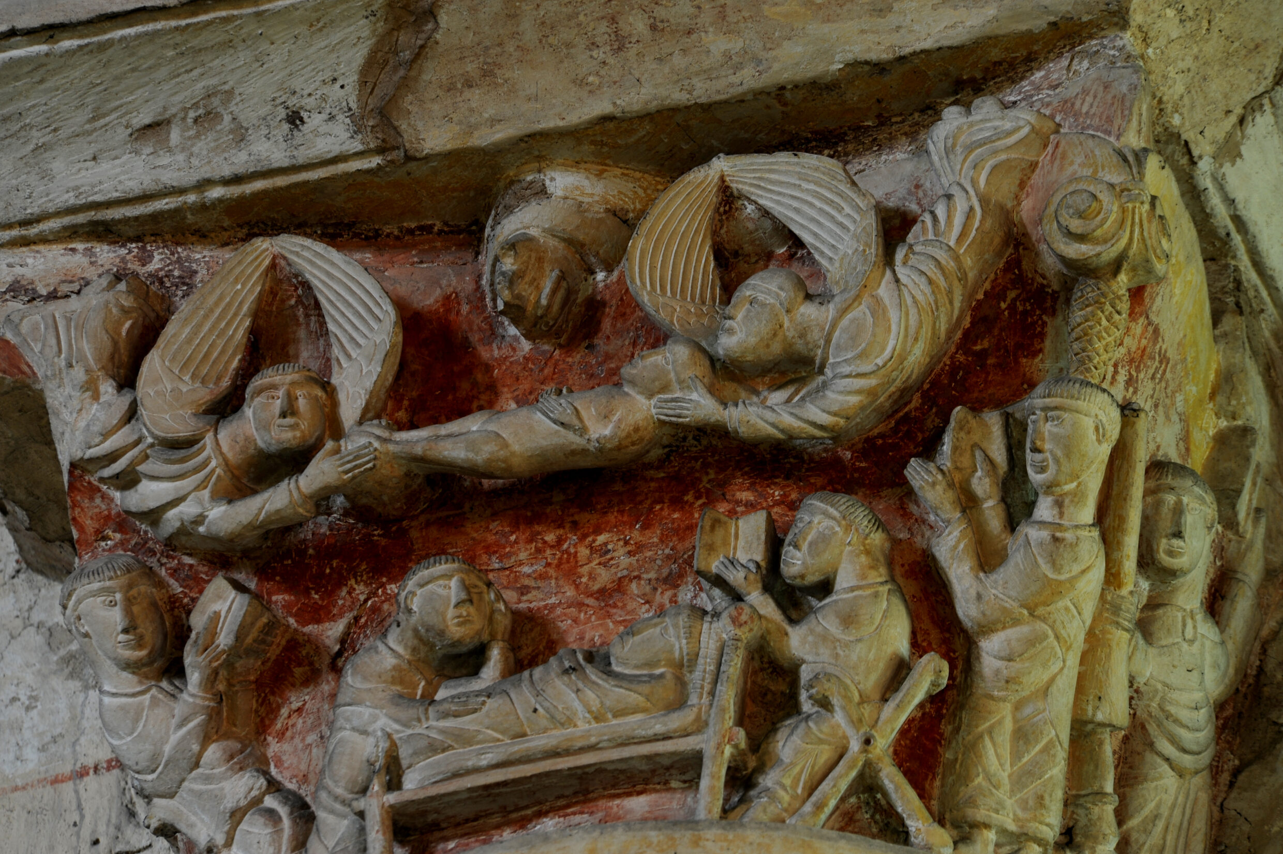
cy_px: 427
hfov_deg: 6.1
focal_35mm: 340
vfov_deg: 4.0
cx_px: 642
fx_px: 12109
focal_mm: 340
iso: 200
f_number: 7.1
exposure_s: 1.6
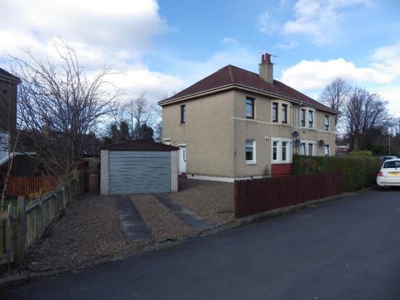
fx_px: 254
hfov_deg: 76.4
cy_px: 150
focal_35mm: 22
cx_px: 200
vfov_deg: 61.1
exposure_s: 1/800
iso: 100
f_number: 3.1
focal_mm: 4
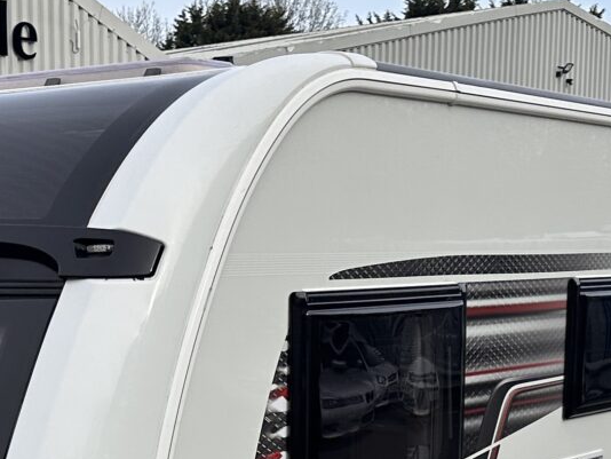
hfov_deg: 21.0
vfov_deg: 15.6
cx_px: 92
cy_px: 509
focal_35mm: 92
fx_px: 1625
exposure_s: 1/2353
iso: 80
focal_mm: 6.86
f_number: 1.78
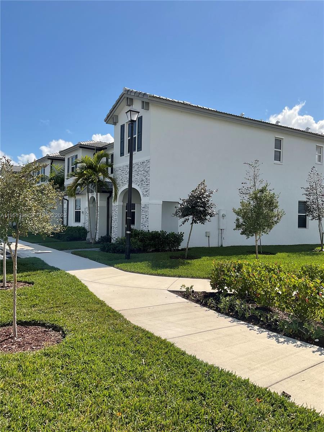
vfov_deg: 61.7
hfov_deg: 48.2
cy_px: 216
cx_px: 162
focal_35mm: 29
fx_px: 362
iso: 16
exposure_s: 1/2801
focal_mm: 3
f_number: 1.8
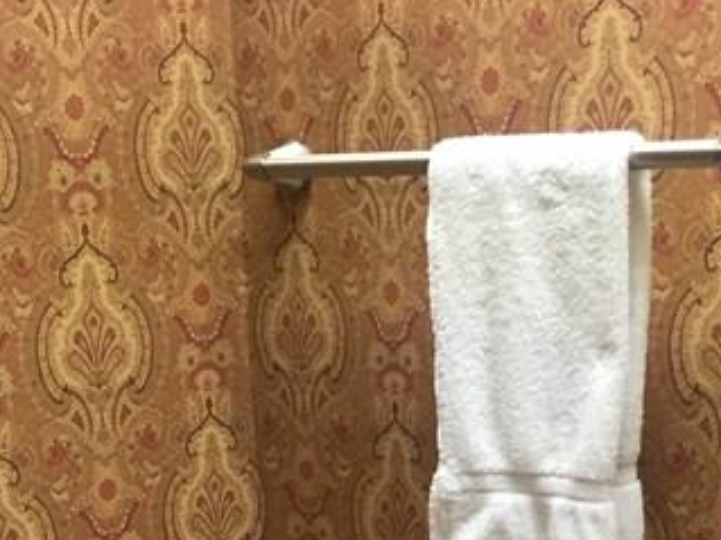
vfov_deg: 14.6
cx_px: 339
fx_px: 1936
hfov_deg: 21.1
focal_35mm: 93
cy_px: 841
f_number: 2.2
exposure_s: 1/30
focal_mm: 4.15
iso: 50
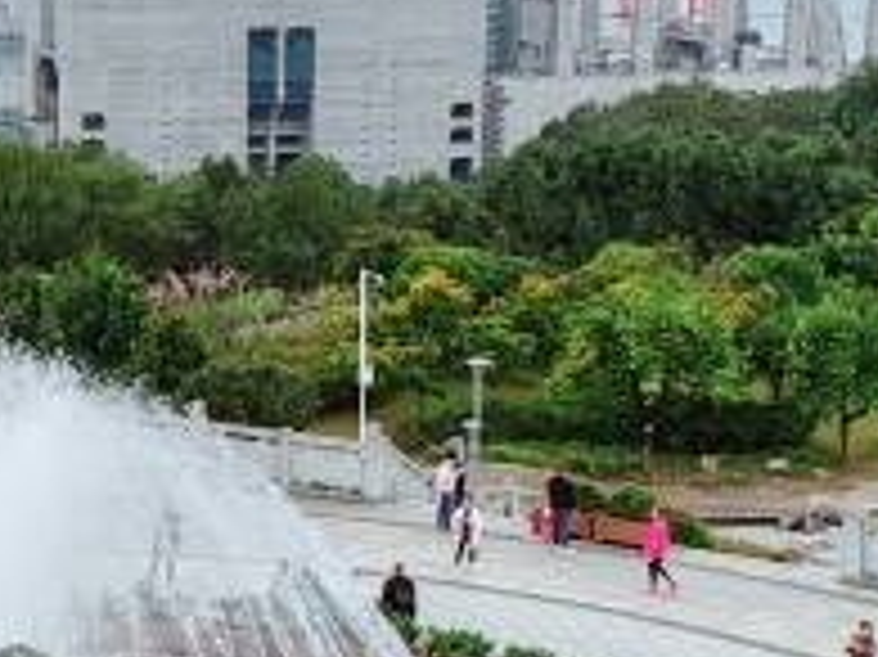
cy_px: 238
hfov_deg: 17.3
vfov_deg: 13.3
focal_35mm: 111
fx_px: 2814
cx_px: 0
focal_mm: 6.12
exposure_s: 1/260
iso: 50
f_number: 1.9
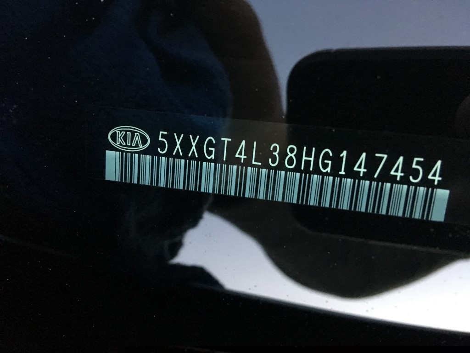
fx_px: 394
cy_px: 176
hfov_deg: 61.7
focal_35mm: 29
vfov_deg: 48.2
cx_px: 235
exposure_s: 1/15
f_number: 2.2
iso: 320
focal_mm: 4.15
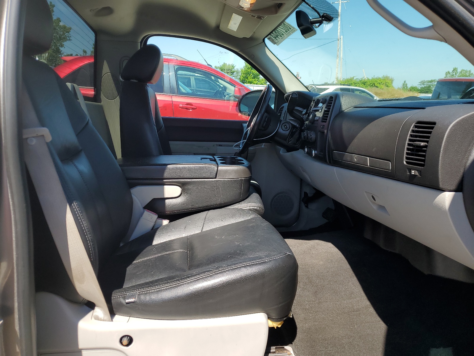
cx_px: 237
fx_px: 356
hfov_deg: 67.3
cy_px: 178
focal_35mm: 26
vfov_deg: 53.1
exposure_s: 1/1250
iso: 50
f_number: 1.5
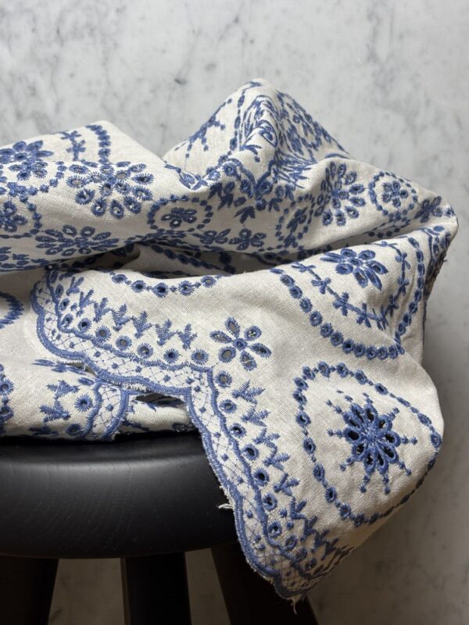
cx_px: 234
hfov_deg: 28.0
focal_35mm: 52
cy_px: 312
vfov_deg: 36.8
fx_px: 939
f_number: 1.6
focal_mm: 5.96
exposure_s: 1/85
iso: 50
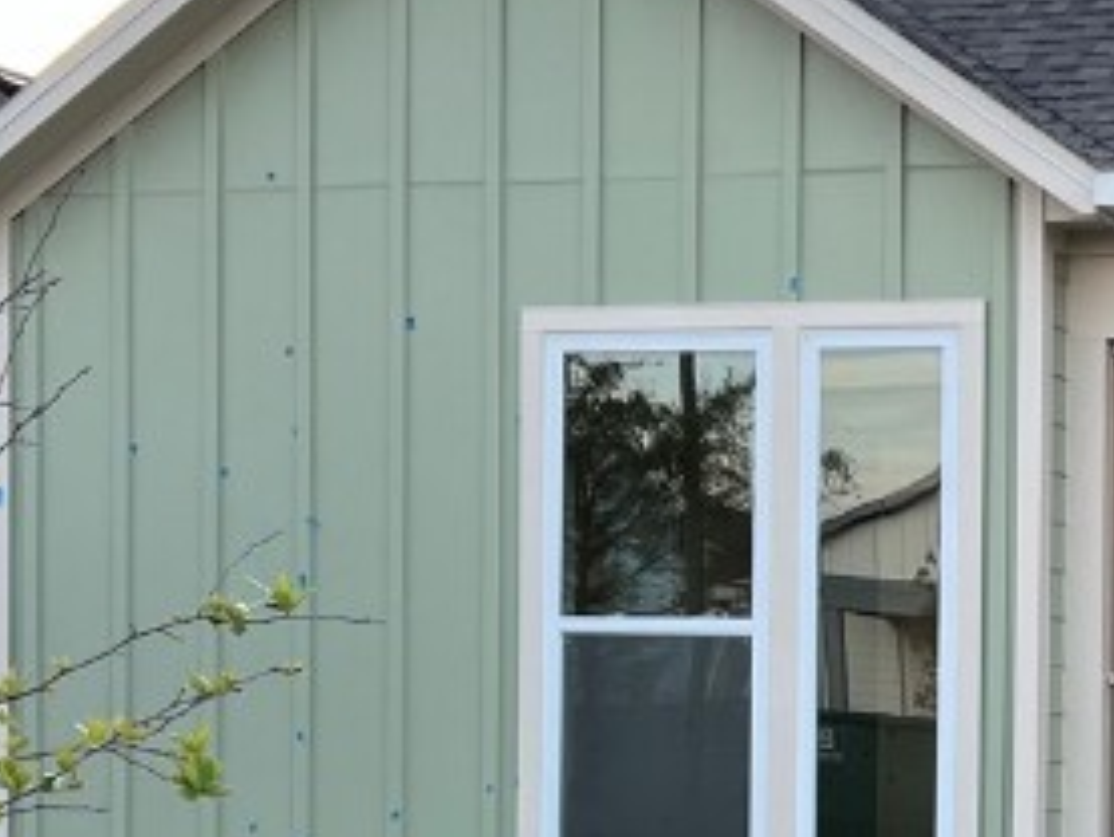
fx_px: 3091
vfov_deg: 15.2
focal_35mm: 96
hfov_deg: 19.6
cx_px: 1190
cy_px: 785
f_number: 1.5
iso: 40
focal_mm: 5.7
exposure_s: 1/121
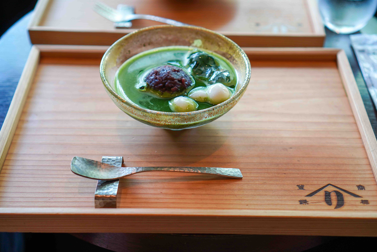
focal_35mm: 52
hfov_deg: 37.9
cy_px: 126
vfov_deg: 25.8
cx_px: 188
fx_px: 550
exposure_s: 1/100
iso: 100
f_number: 2.2
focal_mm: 35
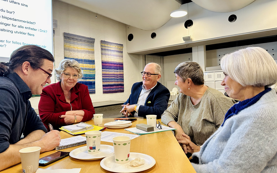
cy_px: 79
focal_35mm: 27
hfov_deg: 68.4
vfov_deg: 46.0
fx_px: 204
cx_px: 133
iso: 320
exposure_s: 1/50
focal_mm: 6.86
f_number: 1.78
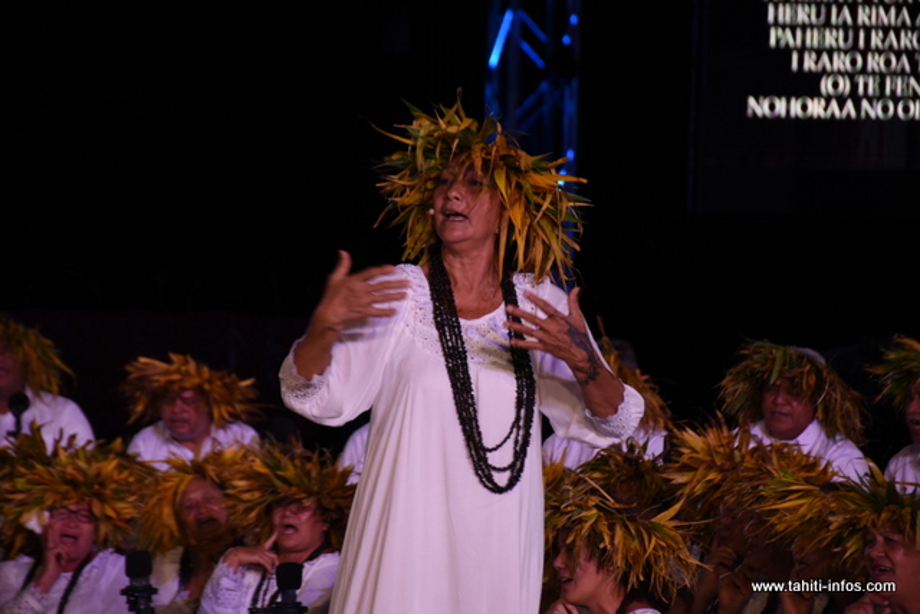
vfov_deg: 7.9
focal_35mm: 174
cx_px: 460
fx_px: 4447
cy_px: 307
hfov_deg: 11.8
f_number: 5.6
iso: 800
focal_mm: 116
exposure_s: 1/60
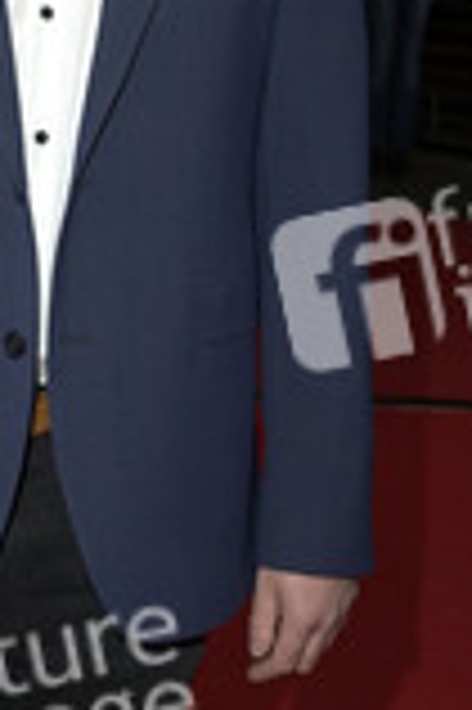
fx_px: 1892
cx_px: 94
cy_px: 40
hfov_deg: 14.1
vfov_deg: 20.7
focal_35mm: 96
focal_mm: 38
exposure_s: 1/250
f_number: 6.3
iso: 640
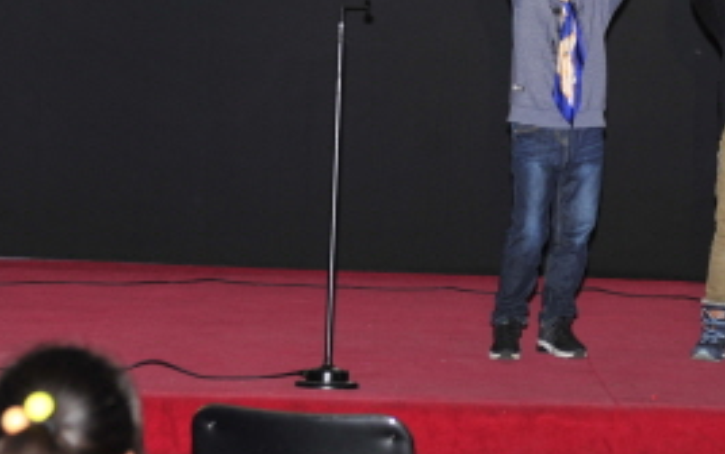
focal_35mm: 101
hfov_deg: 20.3
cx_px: 582
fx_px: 1997
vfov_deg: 12.7
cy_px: -46
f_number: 5.6
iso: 200
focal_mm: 38
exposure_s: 1/60
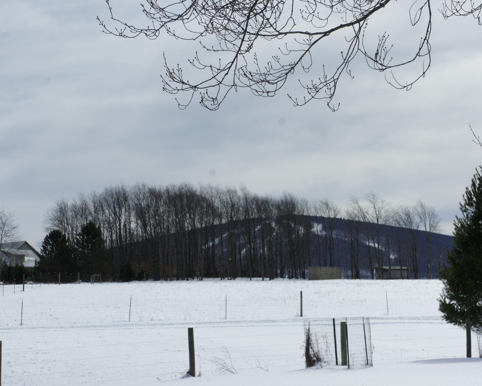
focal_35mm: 94
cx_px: 210
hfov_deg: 20.5
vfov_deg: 16.4
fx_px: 1335
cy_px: 194
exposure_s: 1/500
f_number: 13
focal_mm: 55
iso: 200
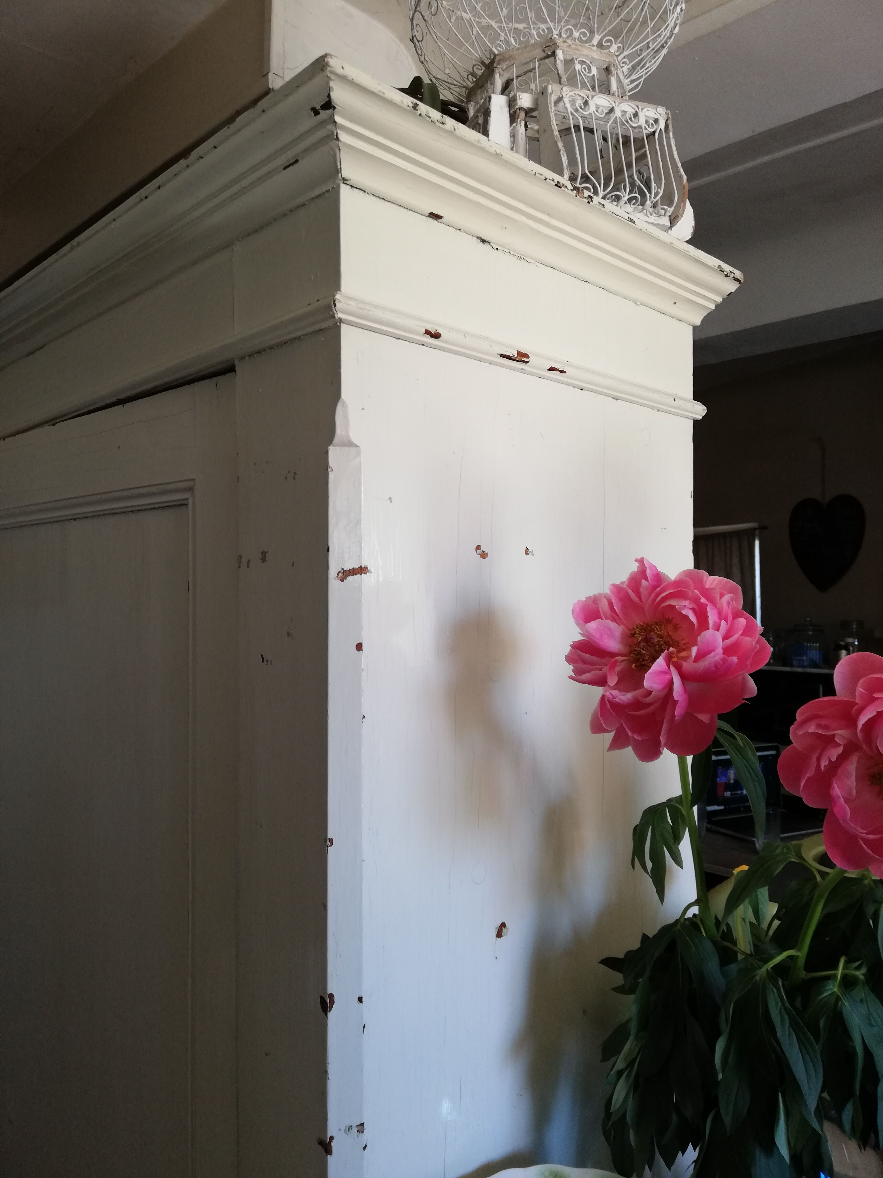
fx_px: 918
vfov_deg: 65.3
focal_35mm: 27
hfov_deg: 51.4
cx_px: 442
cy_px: 589
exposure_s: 1/40
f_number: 2.2
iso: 160
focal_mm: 3.81
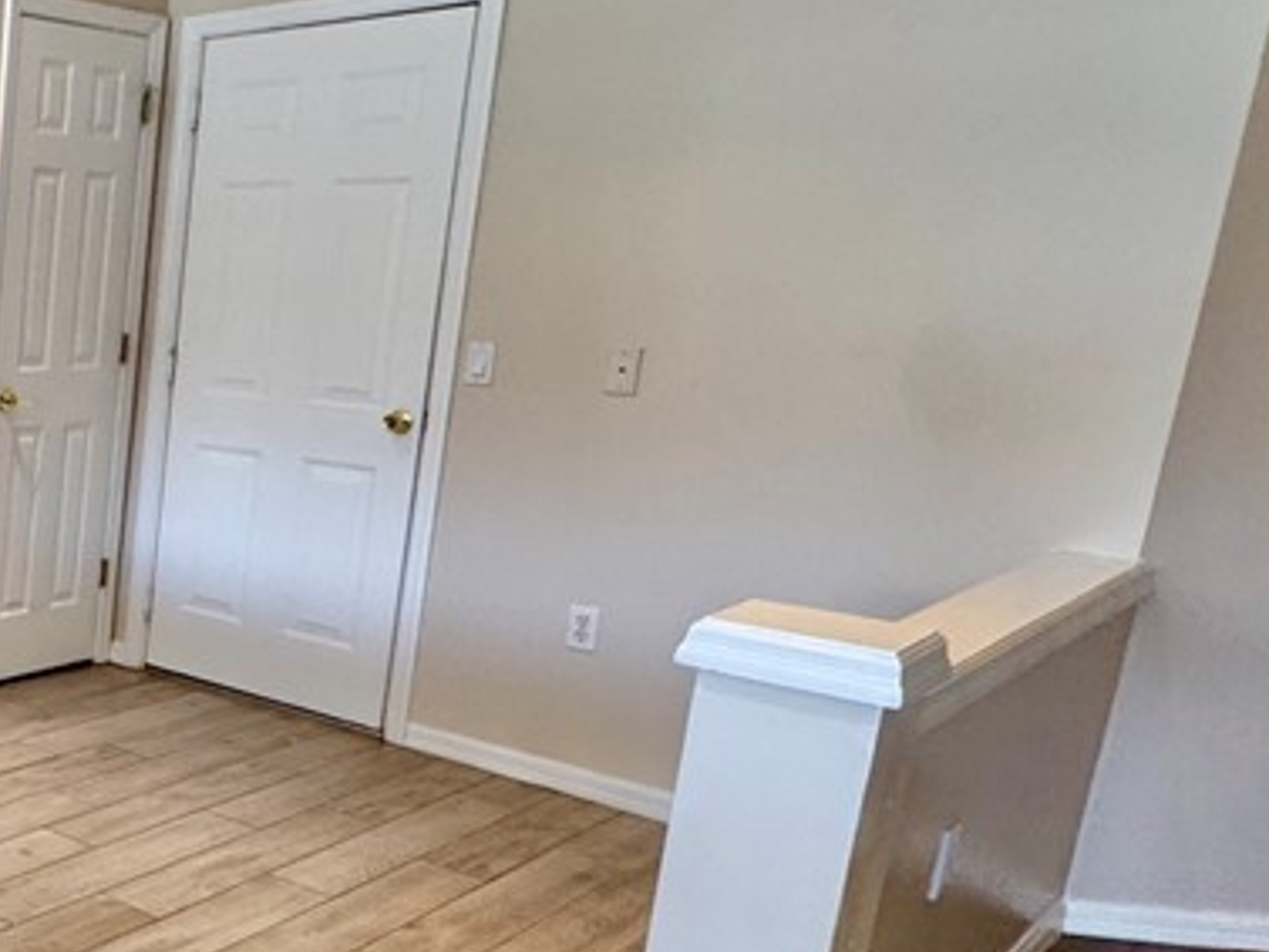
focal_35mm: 38
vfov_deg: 37.7
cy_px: 545
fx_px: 1393
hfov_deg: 35.2
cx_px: -350
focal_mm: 2.22
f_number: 2.2
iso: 200
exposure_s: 1/120
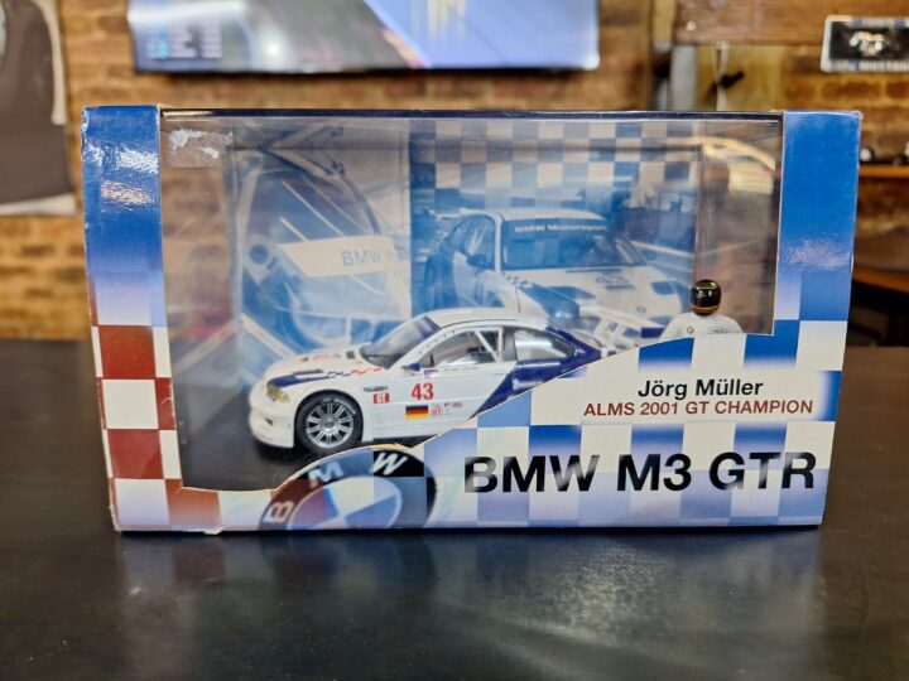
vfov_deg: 58.9
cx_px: 454
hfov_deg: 73.9
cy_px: 340
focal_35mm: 23
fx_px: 604
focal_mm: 5.54
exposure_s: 1/50
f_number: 1.8
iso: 200
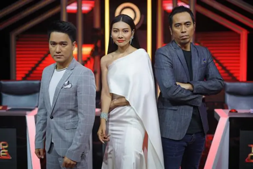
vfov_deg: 27.0
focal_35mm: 50
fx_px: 351
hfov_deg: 39.6
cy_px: 84
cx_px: 126
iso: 250
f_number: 1.8
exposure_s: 1/200
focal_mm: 50
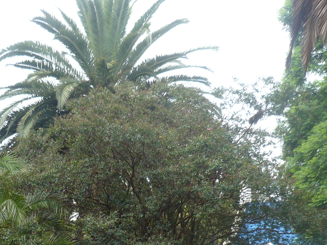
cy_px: 255
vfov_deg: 19.0
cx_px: 37
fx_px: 708
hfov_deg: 25.3
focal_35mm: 75
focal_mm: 5.8
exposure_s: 1/100
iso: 100
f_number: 2.8
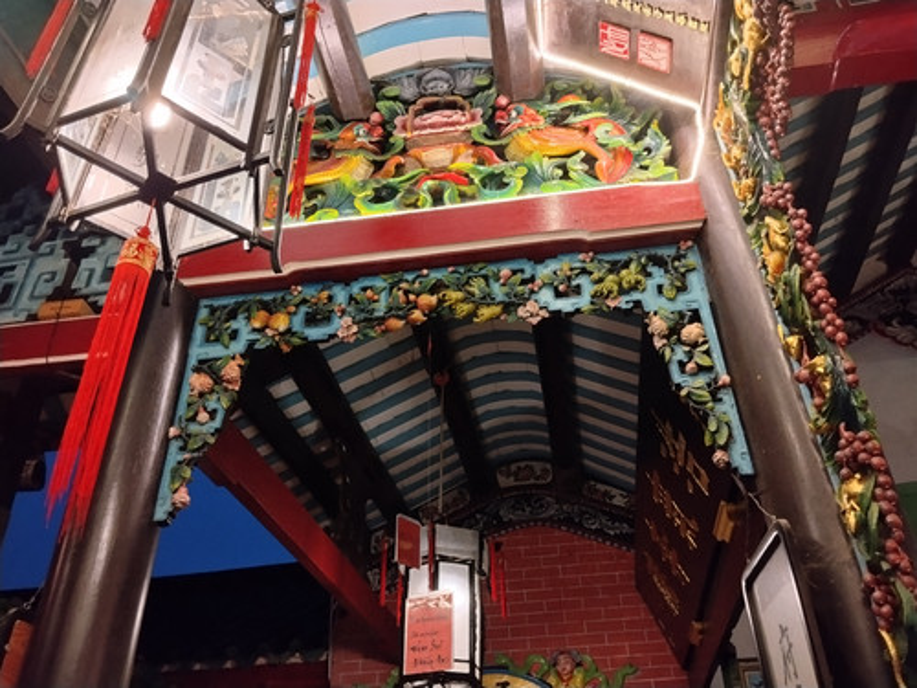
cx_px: 458
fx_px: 768
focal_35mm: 29
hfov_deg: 61.7
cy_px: 344
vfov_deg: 48.2
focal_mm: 4.22
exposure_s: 1/25
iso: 320
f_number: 1.8
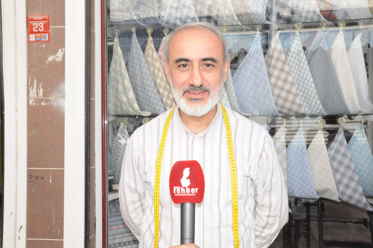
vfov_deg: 8.7
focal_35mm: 158
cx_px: 186
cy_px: 124
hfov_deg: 13.1
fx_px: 1630
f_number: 36
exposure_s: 1/200
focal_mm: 105
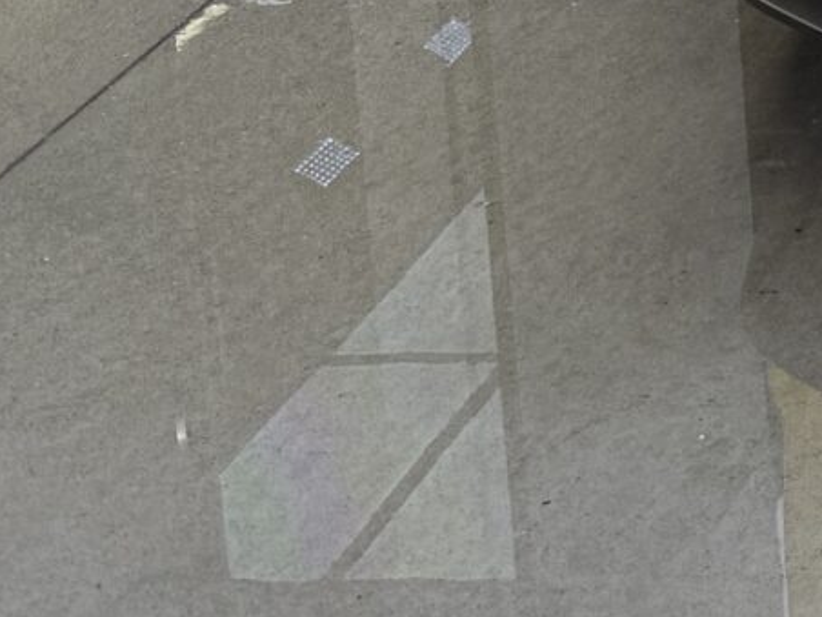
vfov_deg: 9.5
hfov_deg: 12.0
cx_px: 1904
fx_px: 3229
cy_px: -950
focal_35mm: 136
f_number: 1.78
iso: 64
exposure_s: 1/212
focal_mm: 6.76
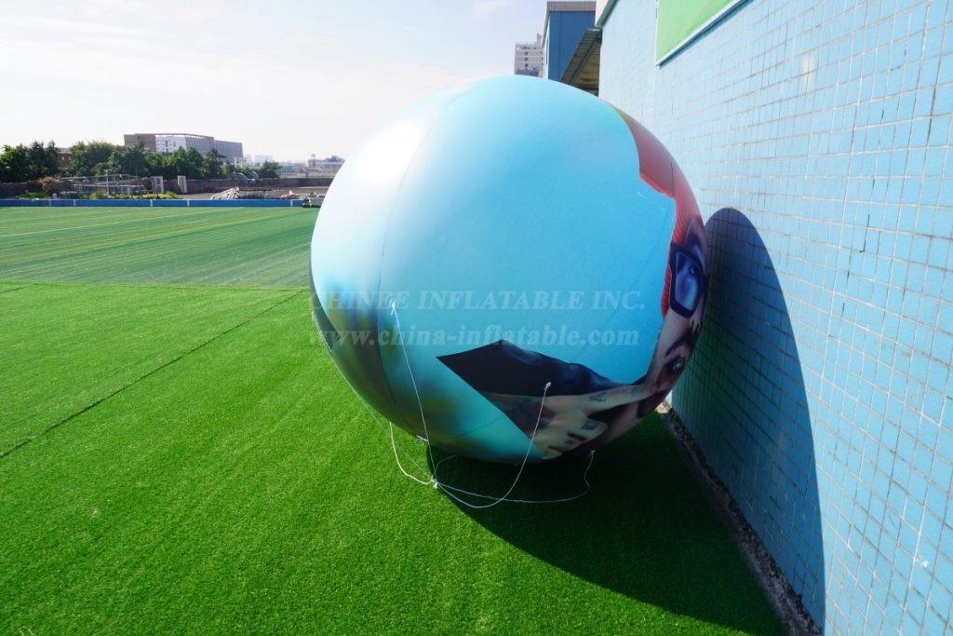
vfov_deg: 53.1
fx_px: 635
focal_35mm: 24
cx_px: 476
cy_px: 318
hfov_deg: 73.7
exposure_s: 1/160
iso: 100
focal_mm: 16
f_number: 10
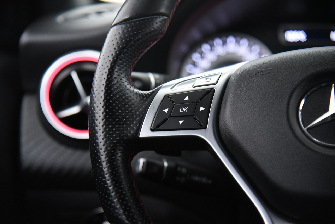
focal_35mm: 92
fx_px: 856
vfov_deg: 14.9
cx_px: 168
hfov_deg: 22.1
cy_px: 112
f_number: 4
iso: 4000
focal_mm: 92
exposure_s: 1/20
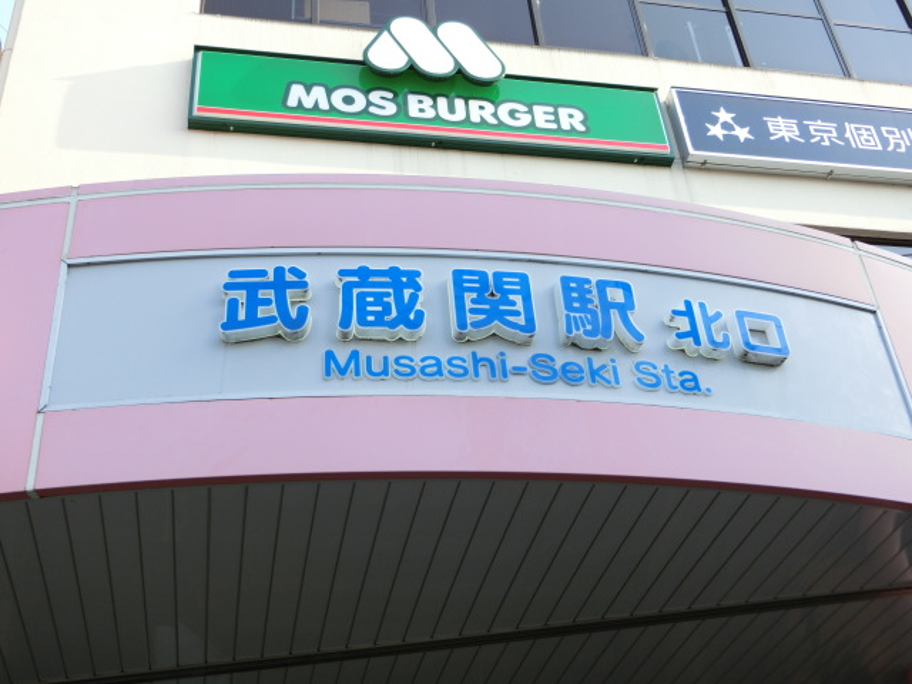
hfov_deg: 42.1
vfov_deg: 32.2
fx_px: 1186
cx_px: 456
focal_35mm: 45
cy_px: 342
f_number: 4.4
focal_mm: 8
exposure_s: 1/125
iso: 100
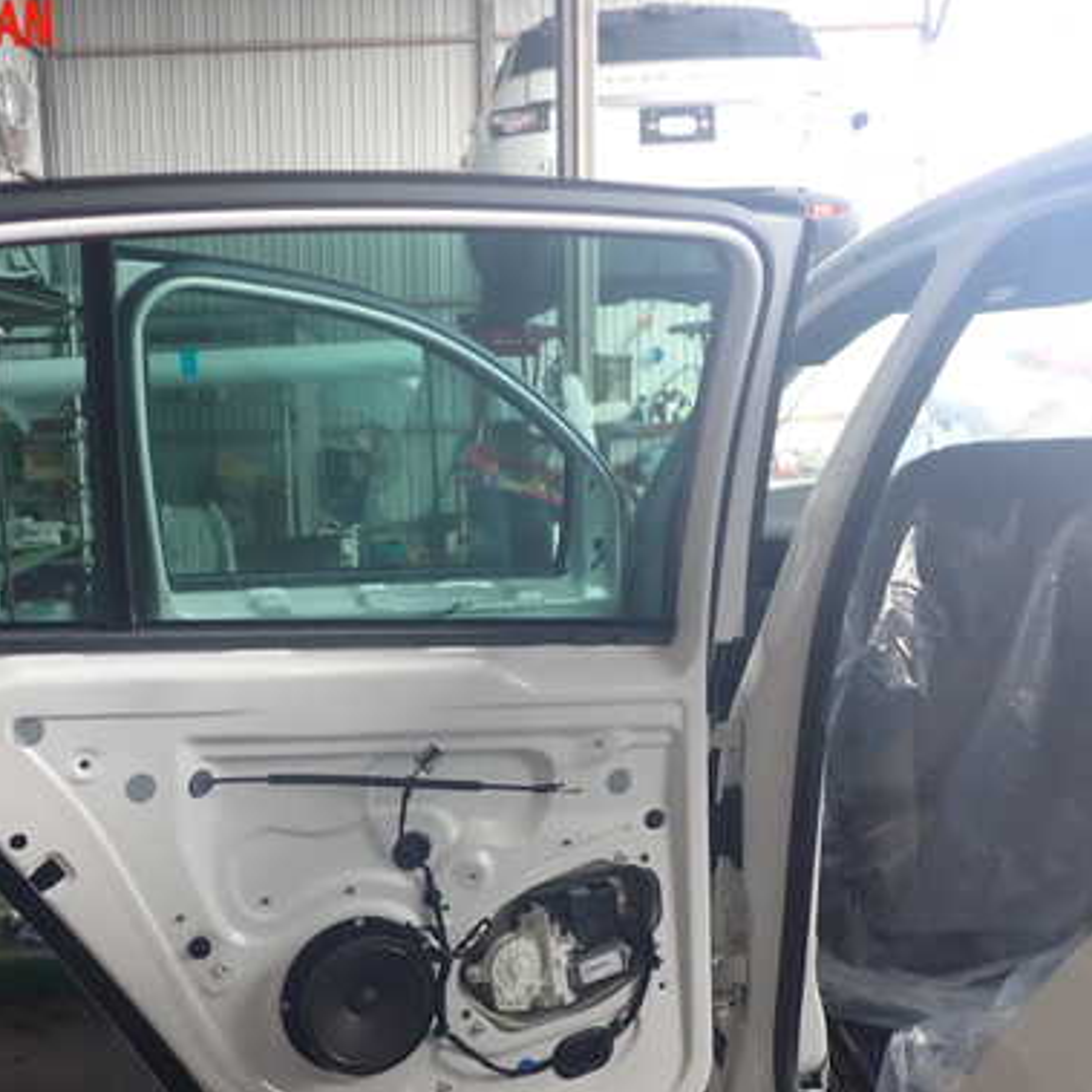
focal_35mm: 42
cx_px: 395
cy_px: 640
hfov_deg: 39.7
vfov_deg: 39.9
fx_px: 1499
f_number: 2.3
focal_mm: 5.4
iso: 160
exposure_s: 1/125
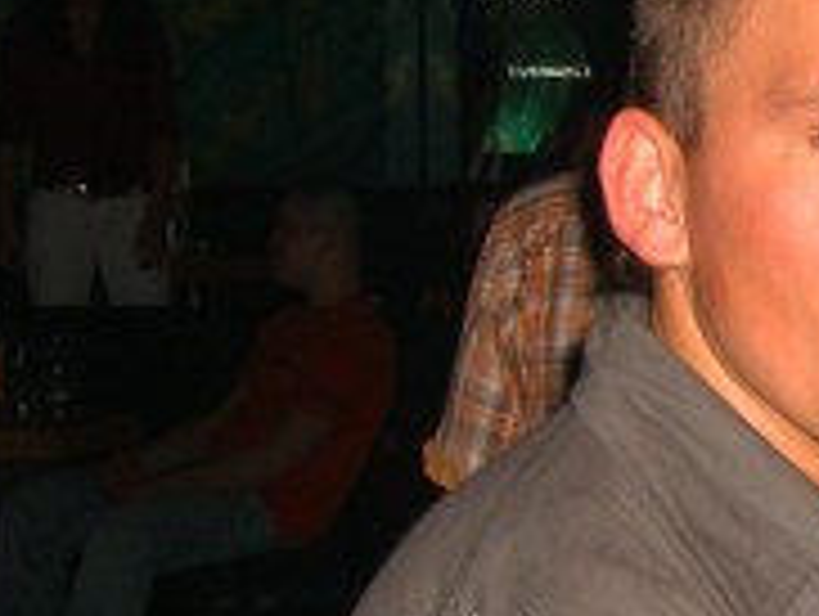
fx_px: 2961
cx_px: 1220
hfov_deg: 14.7
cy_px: 414
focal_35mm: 125
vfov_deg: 11.9
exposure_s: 1/60
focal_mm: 7.9
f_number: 2.8
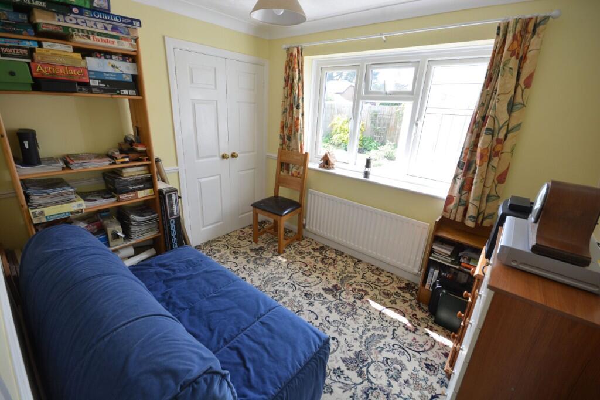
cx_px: 300
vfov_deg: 77.3
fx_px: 250
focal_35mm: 15
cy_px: 200
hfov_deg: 100.4
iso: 400
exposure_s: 1/40
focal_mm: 10
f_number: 8
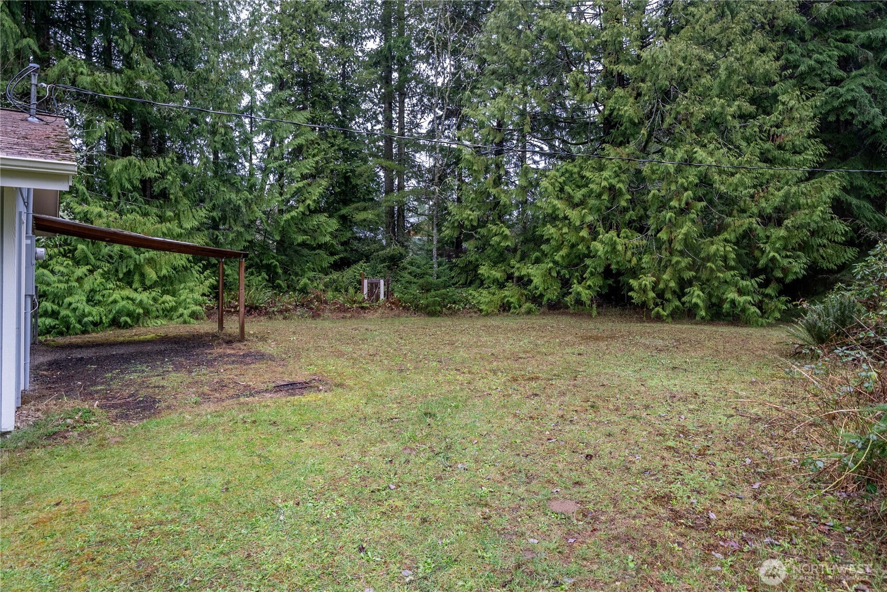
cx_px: 444
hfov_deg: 86.9
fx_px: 468
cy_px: 296
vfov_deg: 64.6
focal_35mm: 19
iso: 500
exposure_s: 1/30
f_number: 7.1
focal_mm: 19
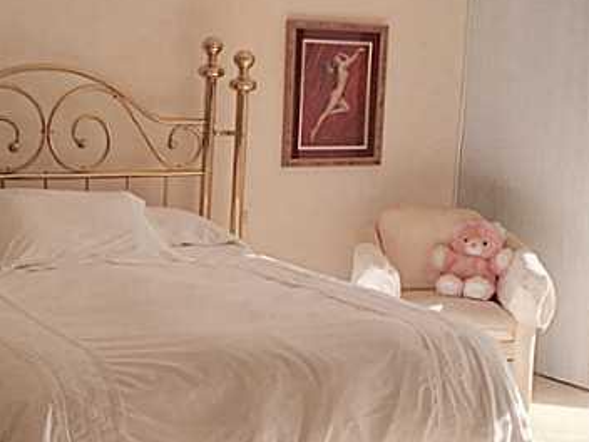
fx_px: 1123
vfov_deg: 22.2
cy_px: 249
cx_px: 266
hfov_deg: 29.4
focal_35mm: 66
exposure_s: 1/775
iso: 32
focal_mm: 4.15
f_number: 2.2
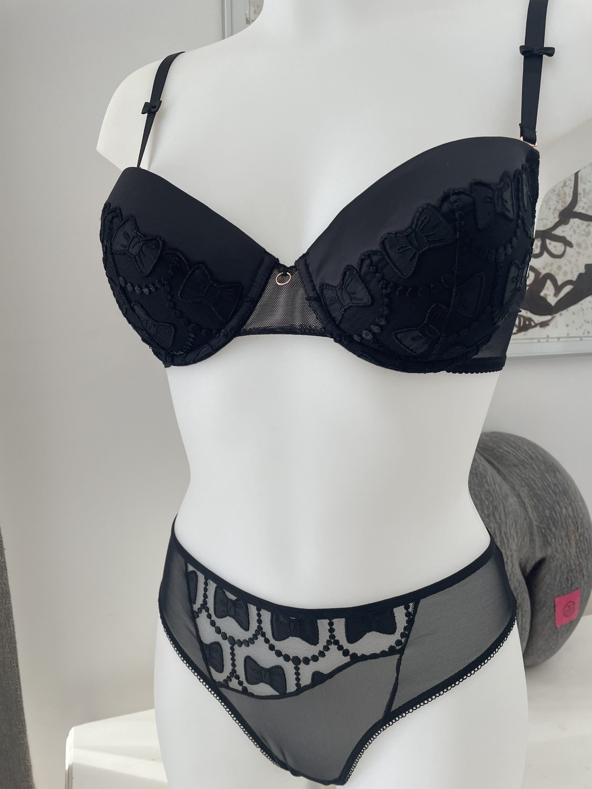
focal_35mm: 26
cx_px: 296
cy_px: 394
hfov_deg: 53.1
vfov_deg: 67.3
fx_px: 593
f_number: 1.6
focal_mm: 4.2
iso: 64
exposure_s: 1/121
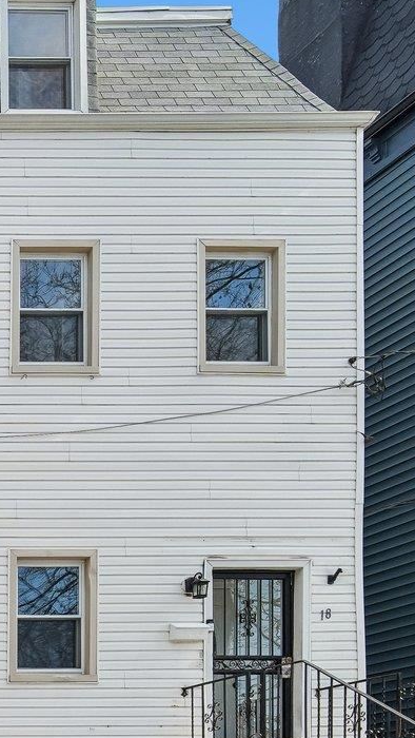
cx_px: -545
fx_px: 958
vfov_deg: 40.5
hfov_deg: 15.4
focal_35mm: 49
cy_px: 578
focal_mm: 16
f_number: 8
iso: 400
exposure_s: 1/500
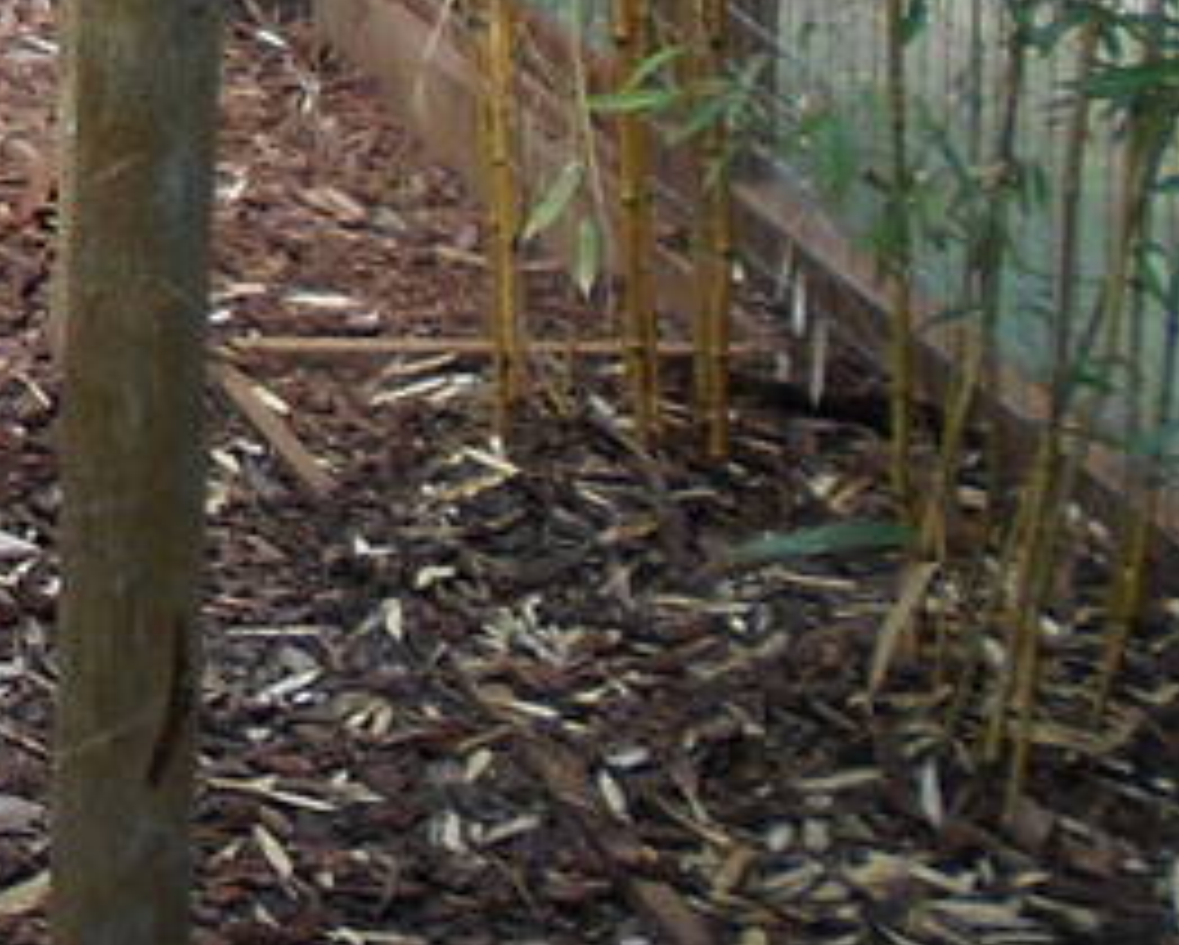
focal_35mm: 155
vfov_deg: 9.4
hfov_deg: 10.6
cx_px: -1647
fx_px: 5413
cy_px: -878
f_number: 3.2
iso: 80
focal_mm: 4.6
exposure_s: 1/80
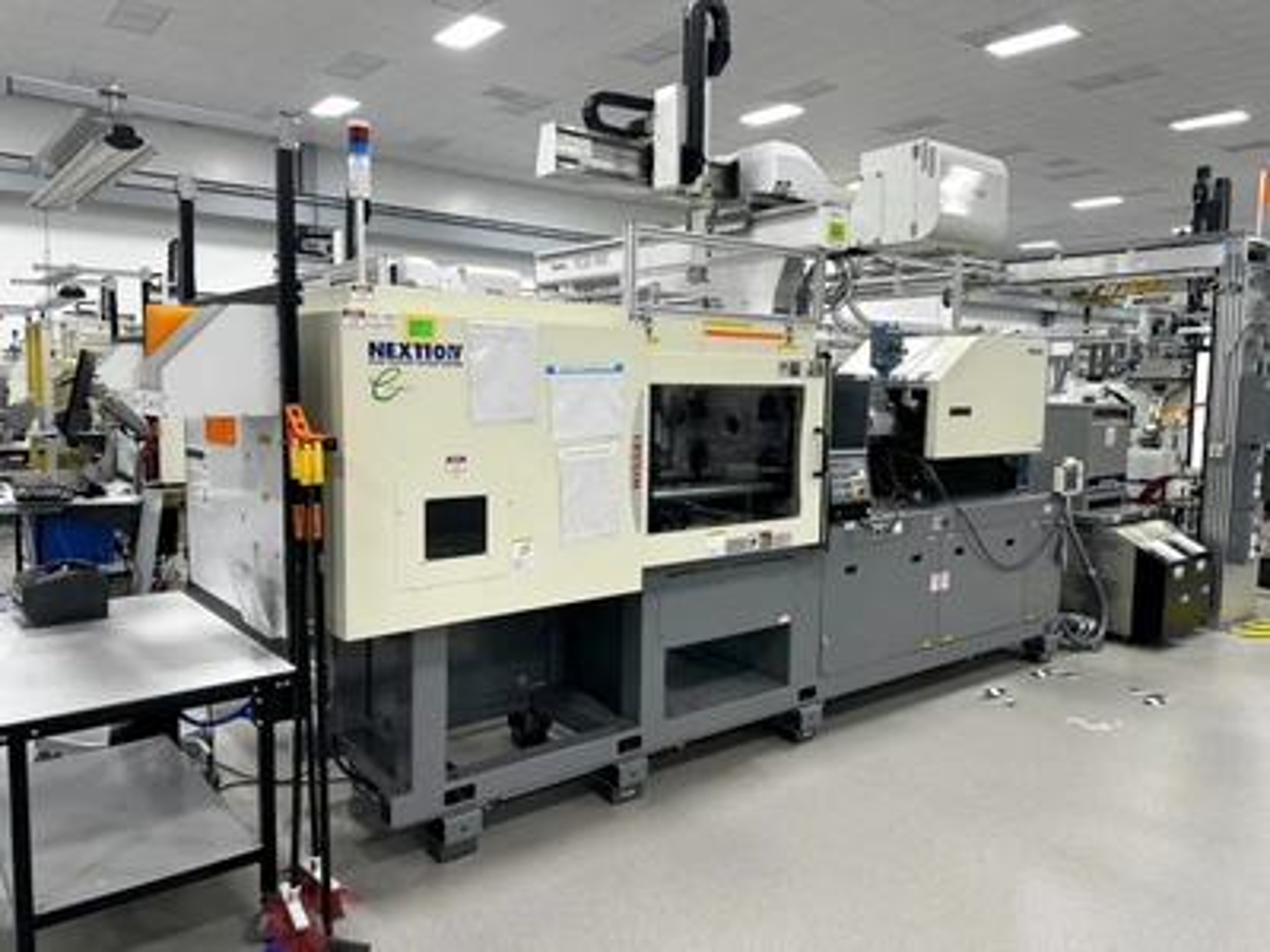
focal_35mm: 24
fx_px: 881
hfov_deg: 71.6
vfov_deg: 56.8
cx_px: 635
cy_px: 476
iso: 200
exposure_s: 1/120
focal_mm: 6.86
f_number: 1.78
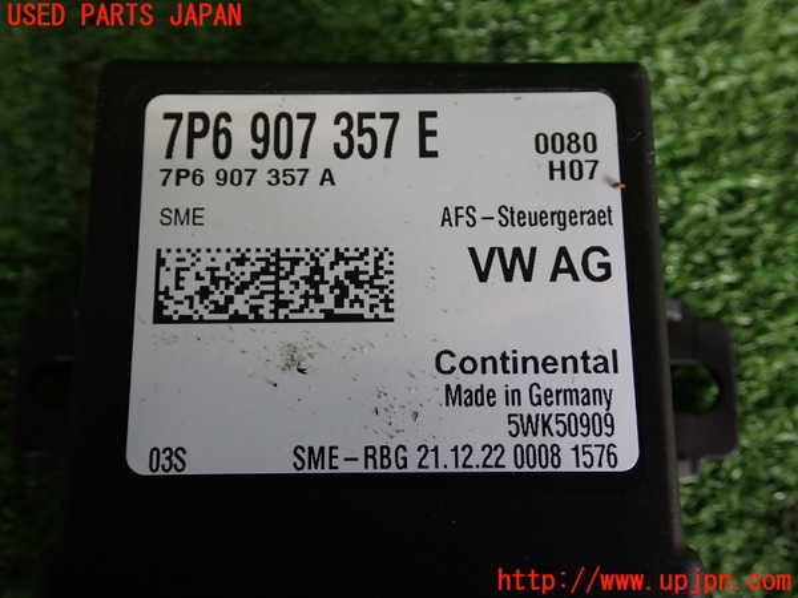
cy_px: 299
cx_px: 399
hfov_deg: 49.0
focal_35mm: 38
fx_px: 876
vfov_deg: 37.7
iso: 200
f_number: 2.7
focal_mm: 6.83
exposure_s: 1/60
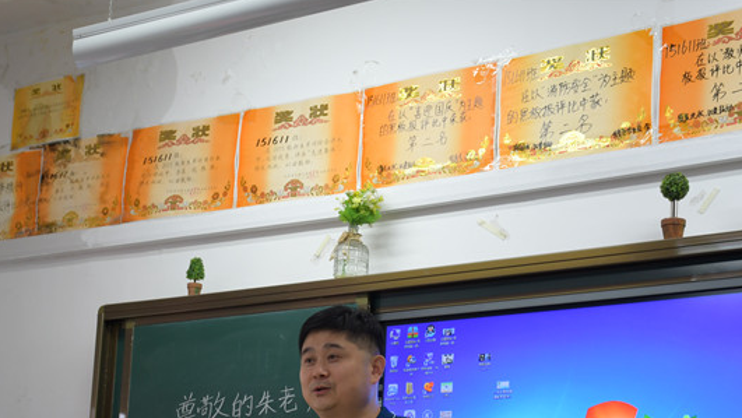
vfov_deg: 14.6
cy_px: 366
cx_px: 320
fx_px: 1614
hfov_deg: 25.9
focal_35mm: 82
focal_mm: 35
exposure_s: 1/50
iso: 500
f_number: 4.2
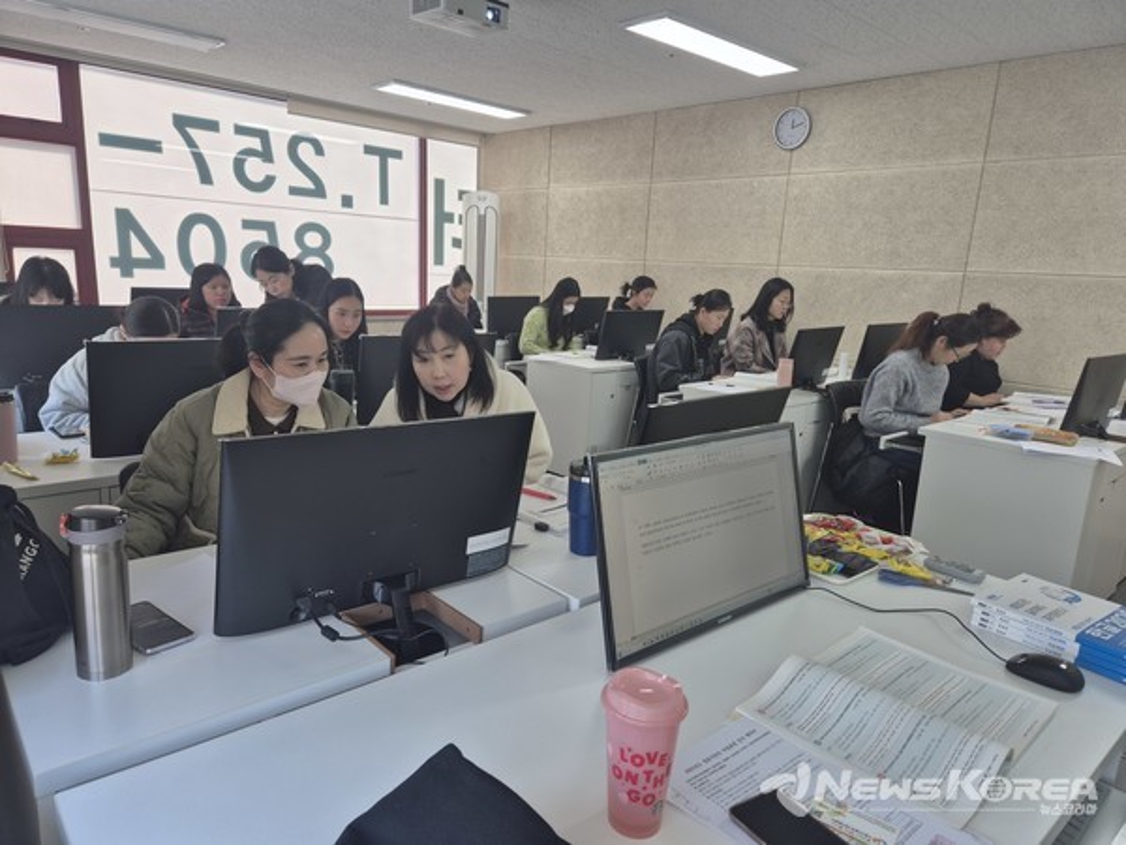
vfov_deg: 58.9
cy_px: 422
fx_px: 748
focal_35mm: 23
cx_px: 563
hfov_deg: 73.9
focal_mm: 5.4
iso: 32
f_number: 1.8
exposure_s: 1/120
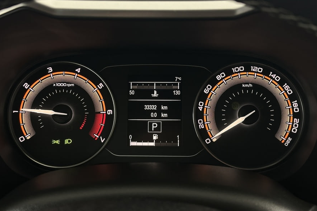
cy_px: 104
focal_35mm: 51
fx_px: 449
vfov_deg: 26.5
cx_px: 158
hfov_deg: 38.9
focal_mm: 6.86
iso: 200
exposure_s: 1/33
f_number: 1.78
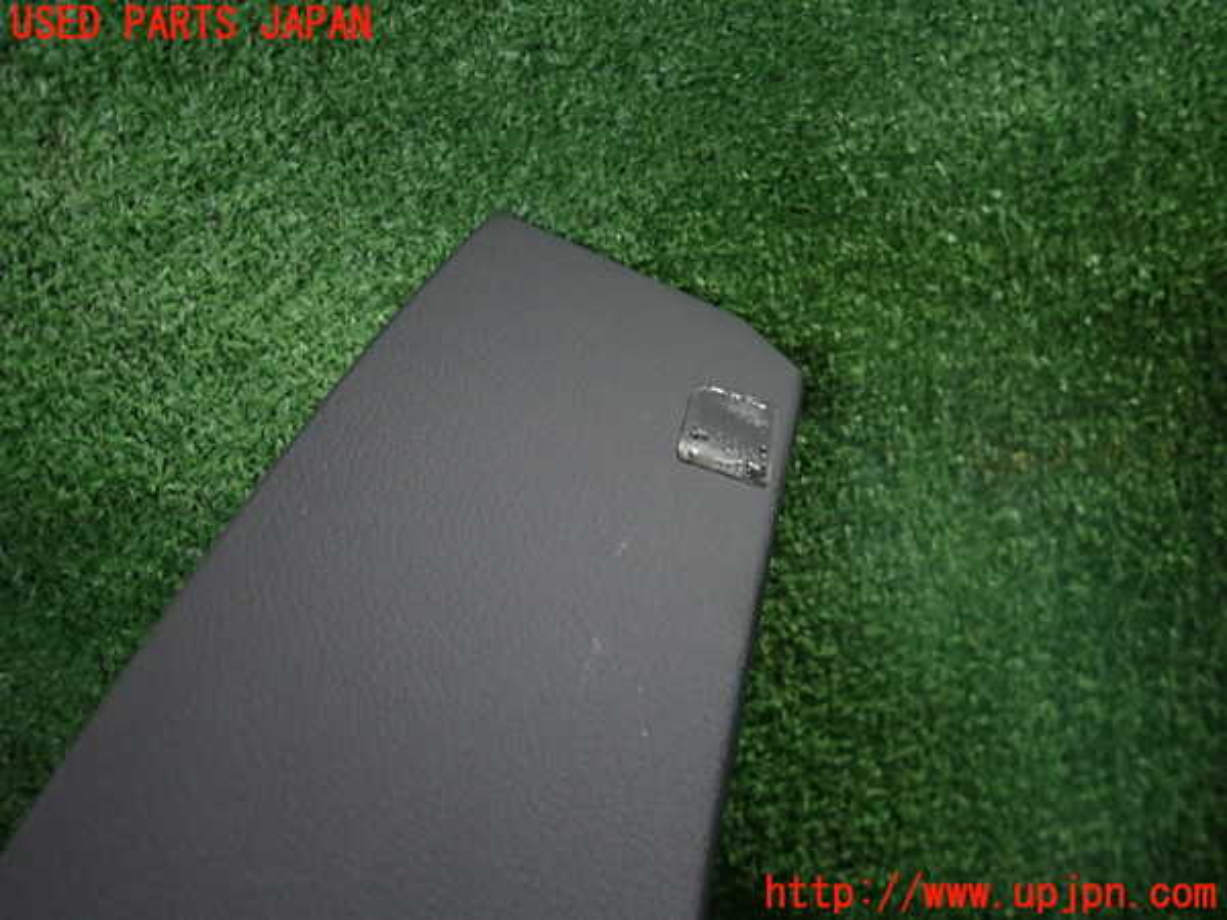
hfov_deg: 69.4
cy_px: 460
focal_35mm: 25
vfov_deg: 54.9
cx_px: 614
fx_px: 886
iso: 200
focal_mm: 4.5
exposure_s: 1/40
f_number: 2
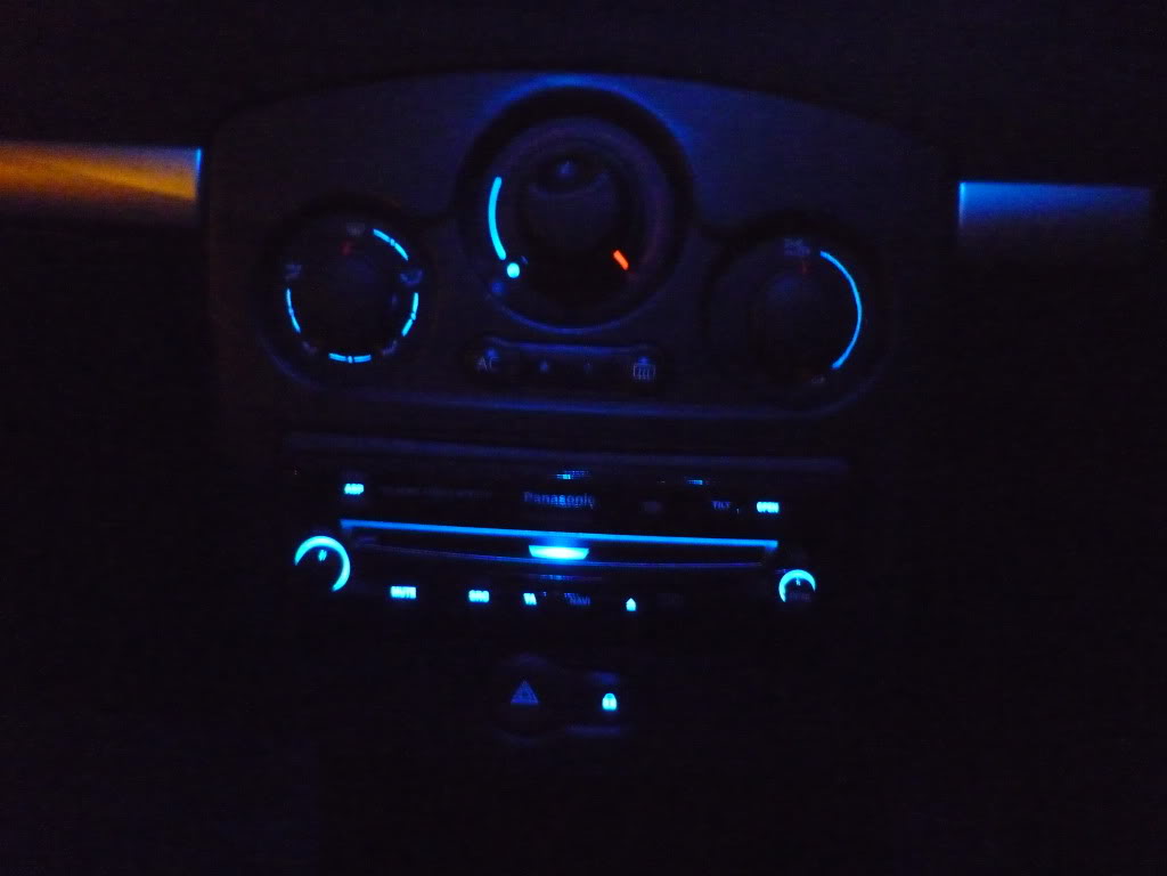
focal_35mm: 33
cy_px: 438
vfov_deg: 42.9
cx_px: 584
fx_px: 1113
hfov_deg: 55.4
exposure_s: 1/8
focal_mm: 5.5
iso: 1600
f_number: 2.8
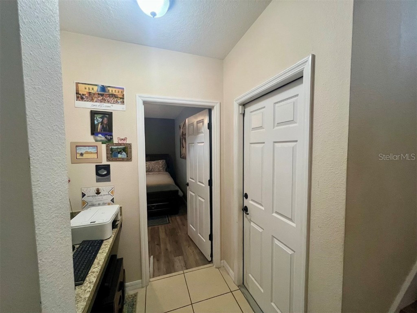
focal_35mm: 13
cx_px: 208
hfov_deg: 106.2
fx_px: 157
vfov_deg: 89.9
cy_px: 156
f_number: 1.8
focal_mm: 1.57
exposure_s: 1/60
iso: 320
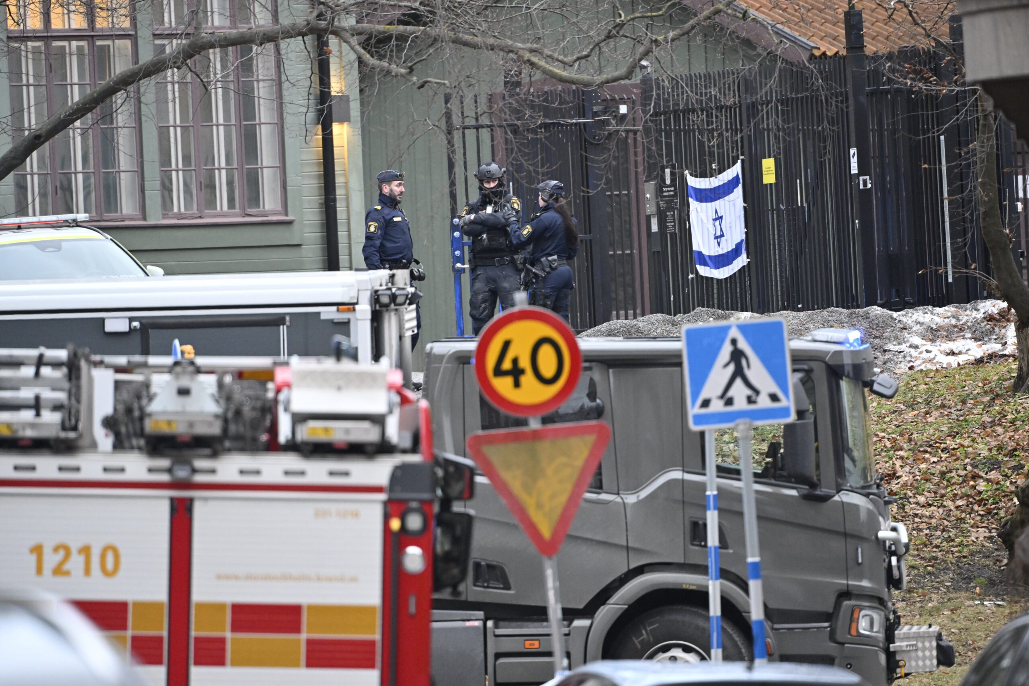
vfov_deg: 2.5
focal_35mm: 560
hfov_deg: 3.7
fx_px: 16006
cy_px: 343
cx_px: 514
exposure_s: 1/160
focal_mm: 560
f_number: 5.6
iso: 4000
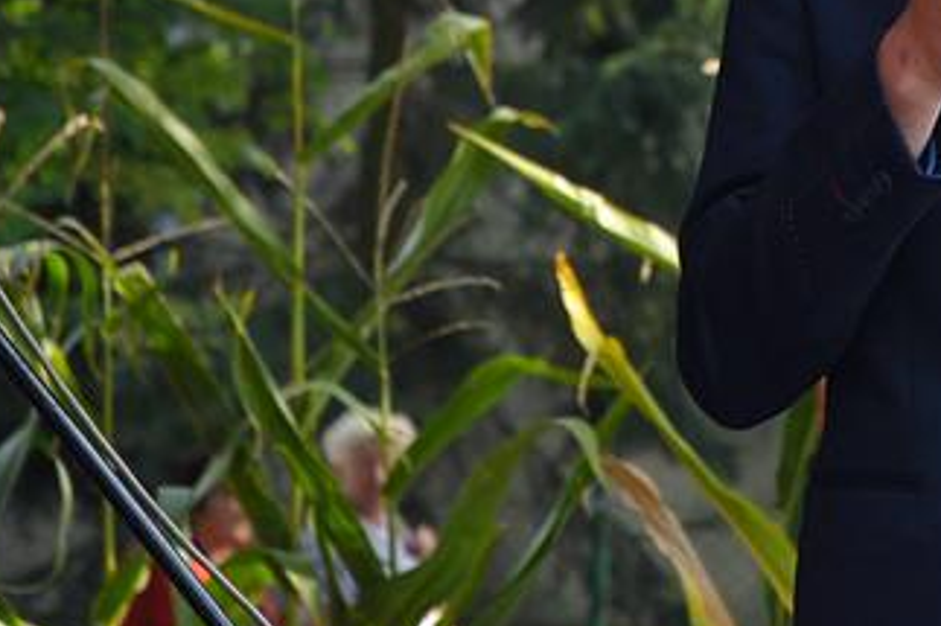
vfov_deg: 5.0
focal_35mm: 276
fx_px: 7210
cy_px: -98
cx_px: 1058
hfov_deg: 7.4
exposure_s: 1/400
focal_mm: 70
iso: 640
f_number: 5
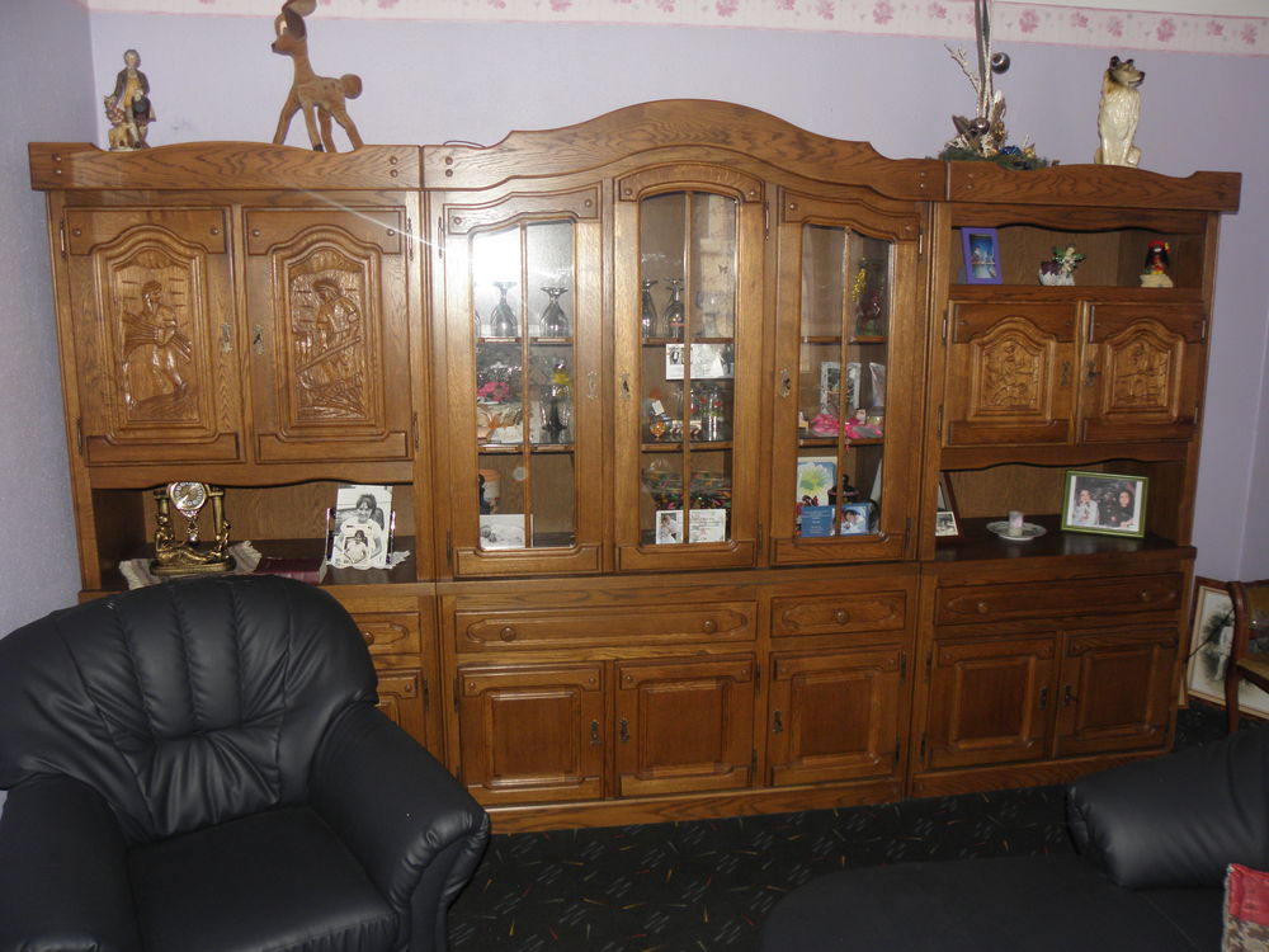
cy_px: 476
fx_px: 990
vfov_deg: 51.4
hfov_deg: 65.3
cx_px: 634
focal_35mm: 27
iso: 100
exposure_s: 1/30
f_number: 2.8
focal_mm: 4.83
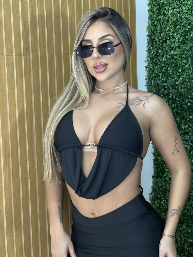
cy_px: 128
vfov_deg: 25.3
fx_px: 572
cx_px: 96
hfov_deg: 19.1
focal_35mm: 77
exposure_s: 1/120
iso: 125
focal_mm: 9
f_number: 2.8
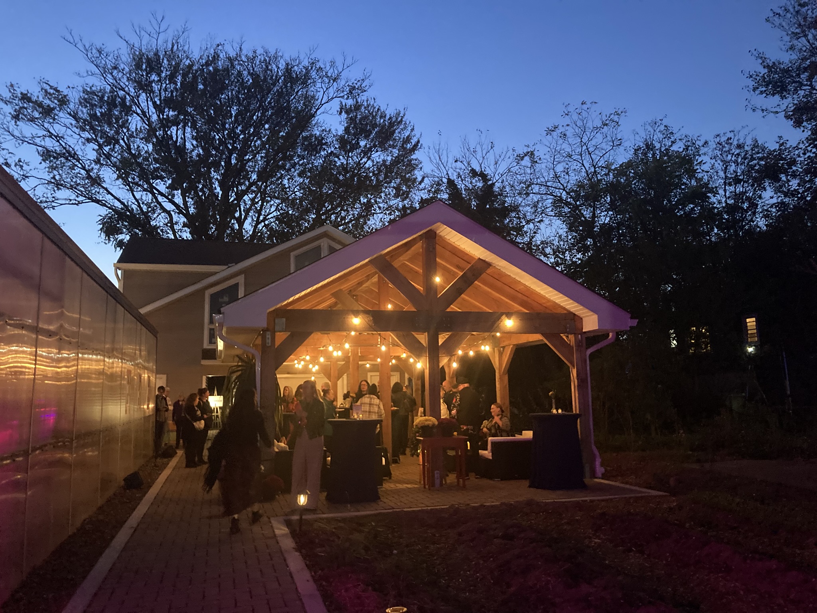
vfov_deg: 49.7
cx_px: 408
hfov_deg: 63.4
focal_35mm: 28
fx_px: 661
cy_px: 306
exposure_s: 1/20
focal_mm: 3.99
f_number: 1.8
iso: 640
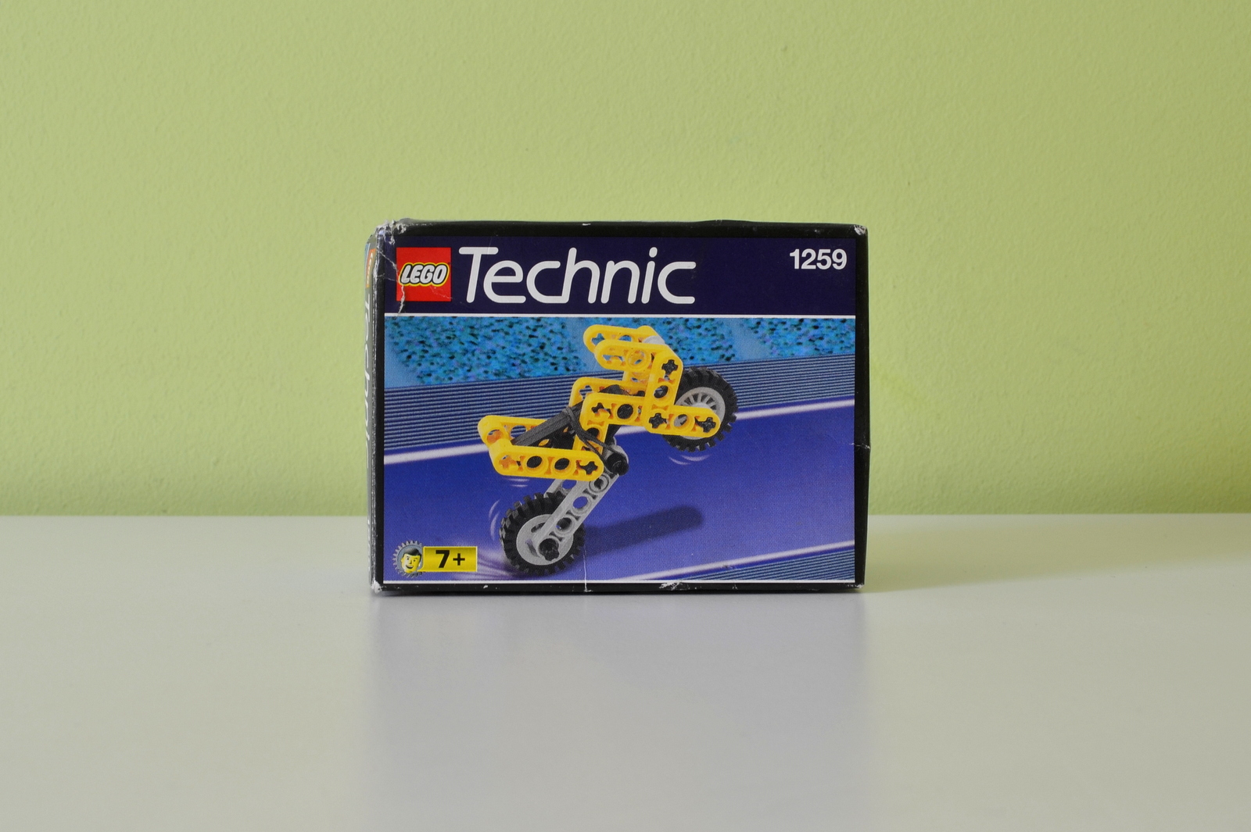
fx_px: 1250
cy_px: 416
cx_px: 626
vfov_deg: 36.8
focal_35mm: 36
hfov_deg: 53.2
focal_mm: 24
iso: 125
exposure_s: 1/2
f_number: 10
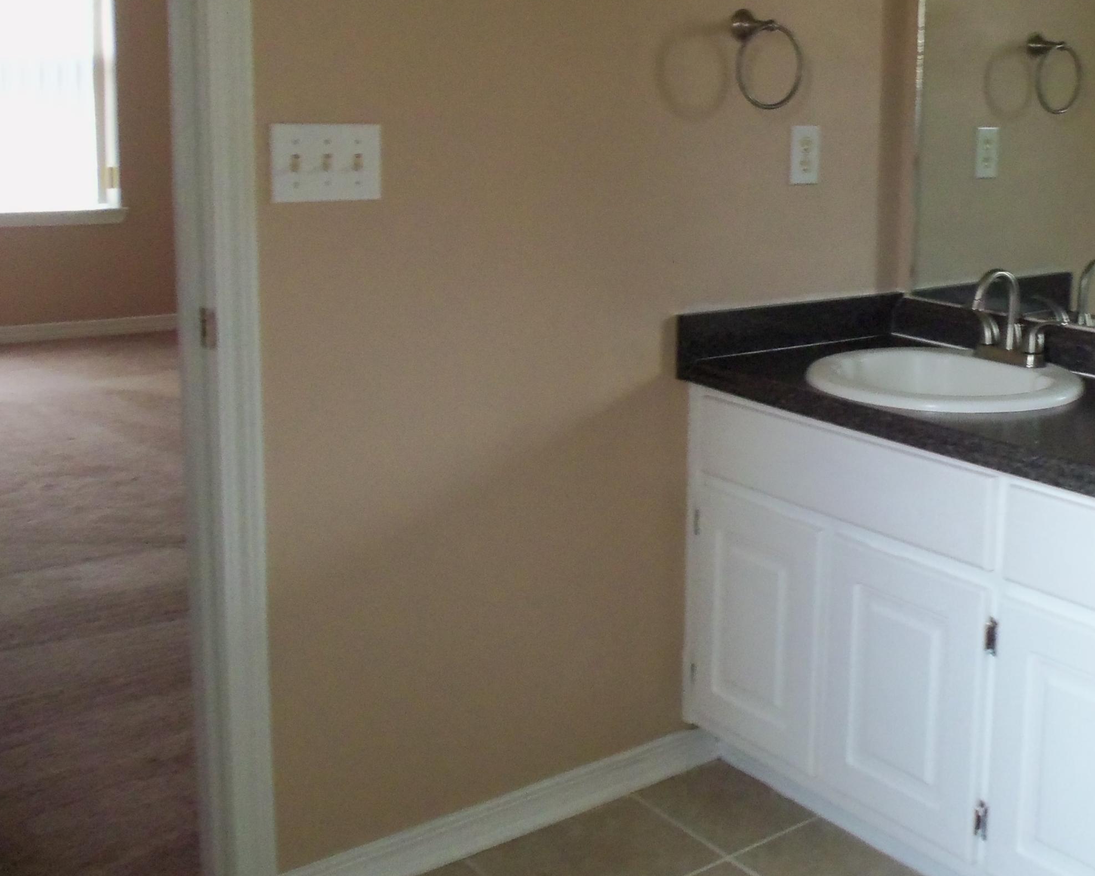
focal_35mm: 43
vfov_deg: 34.5
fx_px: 1394
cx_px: 814
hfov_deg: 41.7
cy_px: 271
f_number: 3.4
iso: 320
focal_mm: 5.2
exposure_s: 1/30
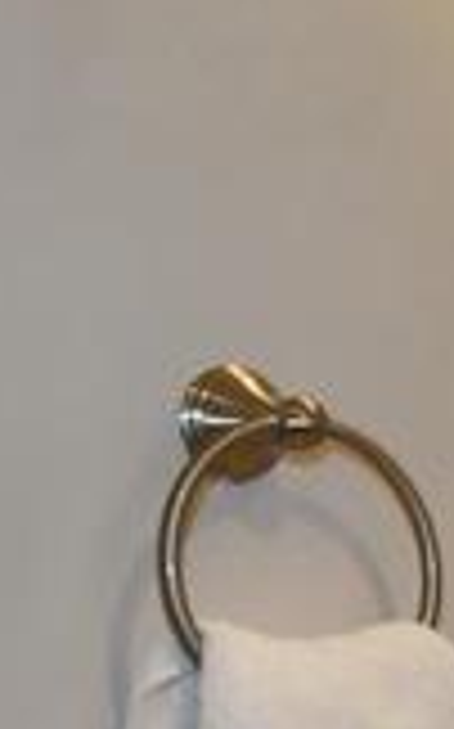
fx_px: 2301
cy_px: 623
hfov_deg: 9.4
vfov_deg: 17.8
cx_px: 1277
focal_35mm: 116
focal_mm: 12
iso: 200
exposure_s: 1/100
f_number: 5
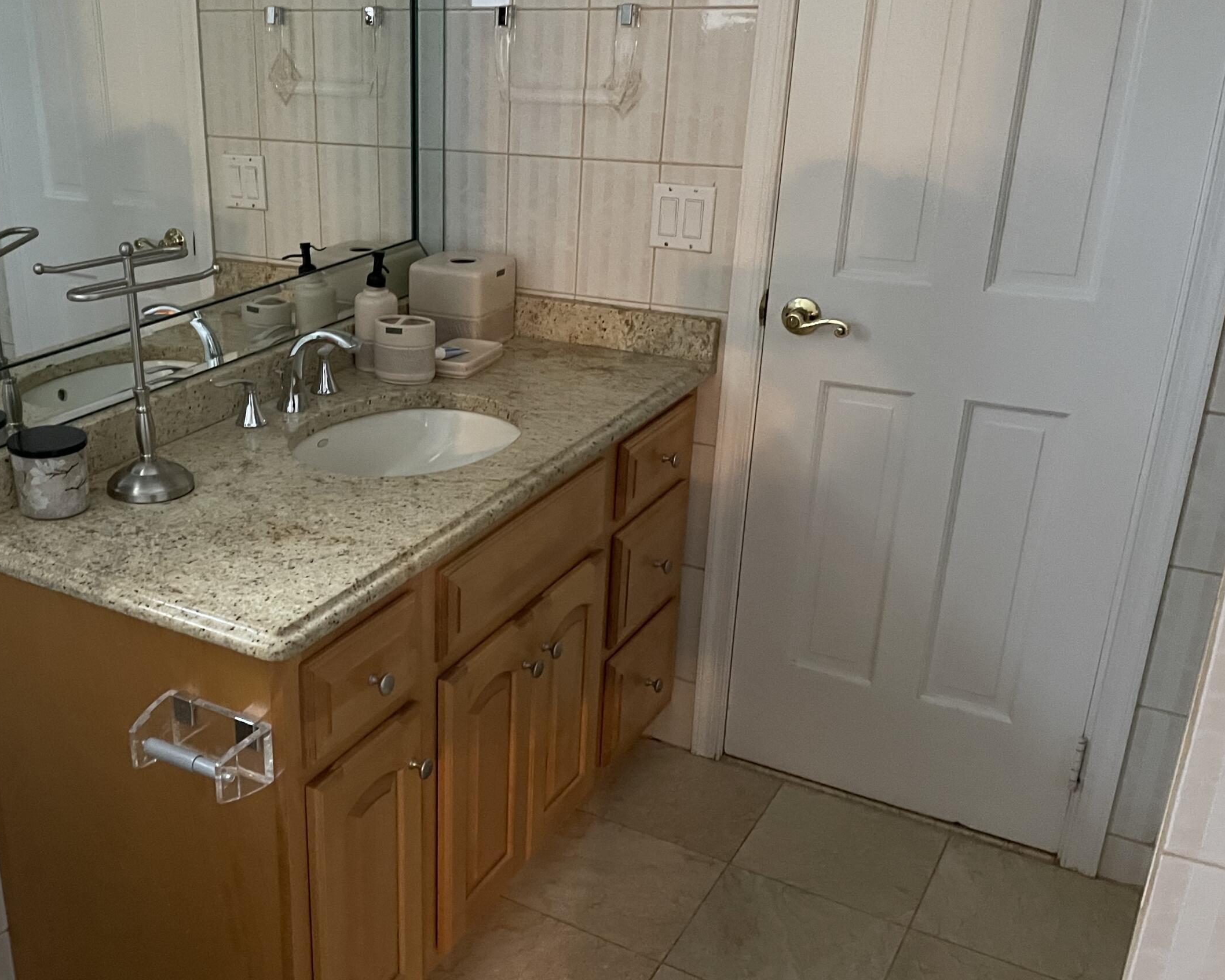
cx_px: 362
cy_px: 520
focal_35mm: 36
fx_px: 1305
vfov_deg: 41.1
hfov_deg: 49.0
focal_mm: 4.2
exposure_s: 1/30
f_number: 1.6
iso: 640
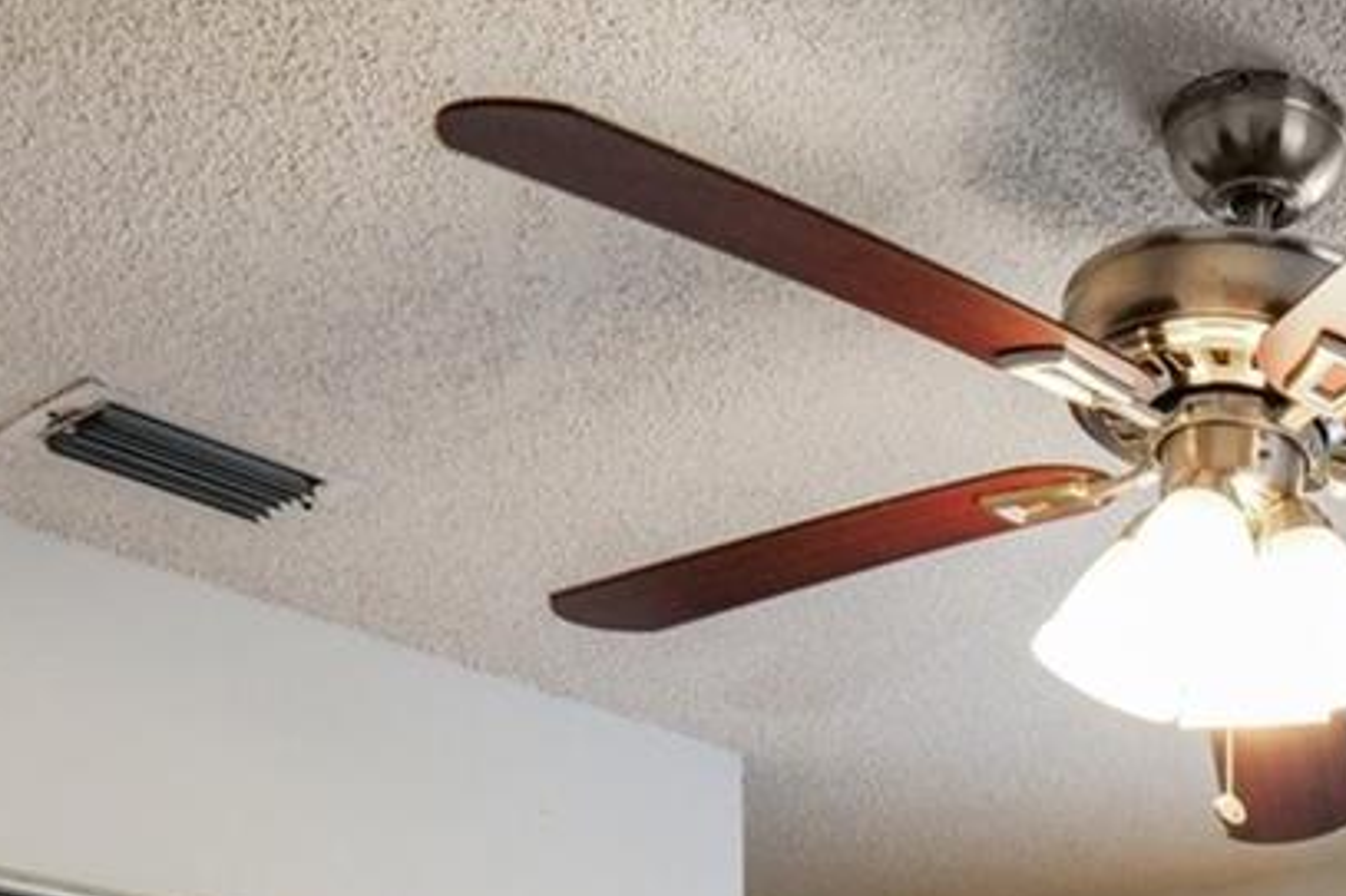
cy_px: 1541
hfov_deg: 31.5
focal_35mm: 59
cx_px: 1333
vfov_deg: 18.6
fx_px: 2205
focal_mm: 10
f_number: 8
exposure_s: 1/20
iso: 400
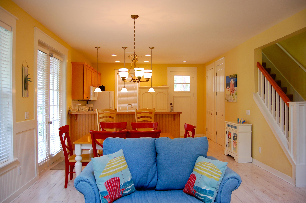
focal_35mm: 27
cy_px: 102
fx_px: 229
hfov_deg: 67.4
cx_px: 153
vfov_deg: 47.8
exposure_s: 1/60
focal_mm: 18
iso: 400
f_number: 4
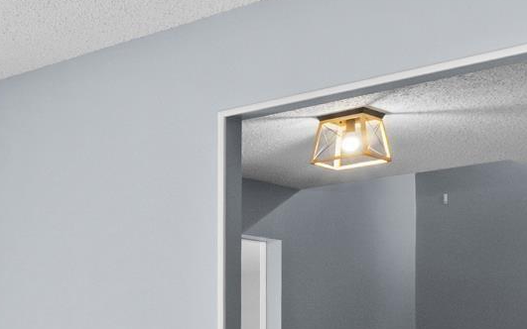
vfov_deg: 17.6
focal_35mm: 72
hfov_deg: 22.3
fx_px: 1034
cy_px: 343
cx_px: -311
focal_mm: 10
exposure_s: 1/4
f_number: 9
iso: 200
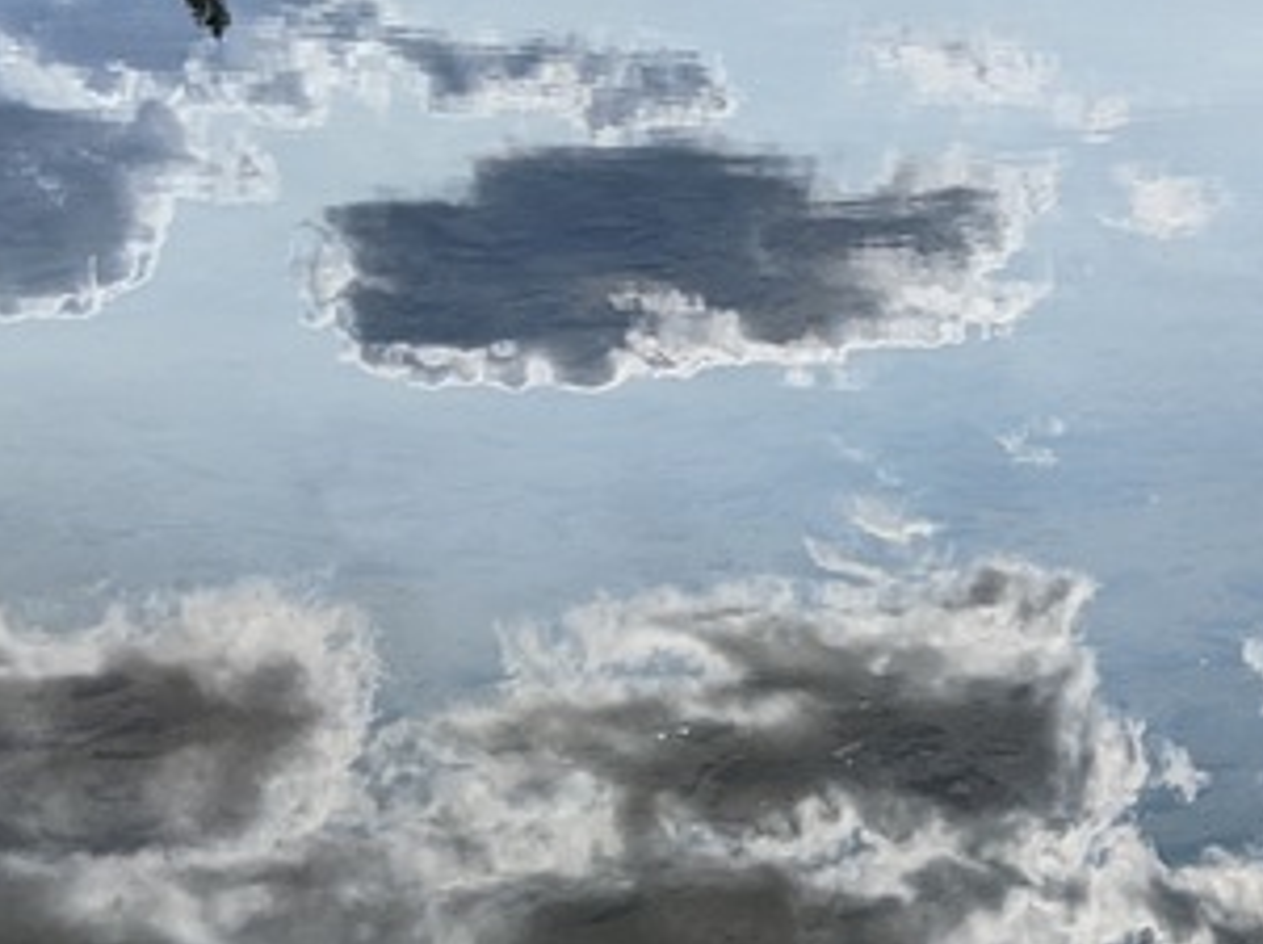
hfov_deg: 19.4
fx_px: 3353
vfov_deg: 15.9
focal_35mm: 92
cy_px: 180
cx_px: 1733
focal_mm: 4.44
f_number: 1.8
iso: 60
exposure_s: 1/11765
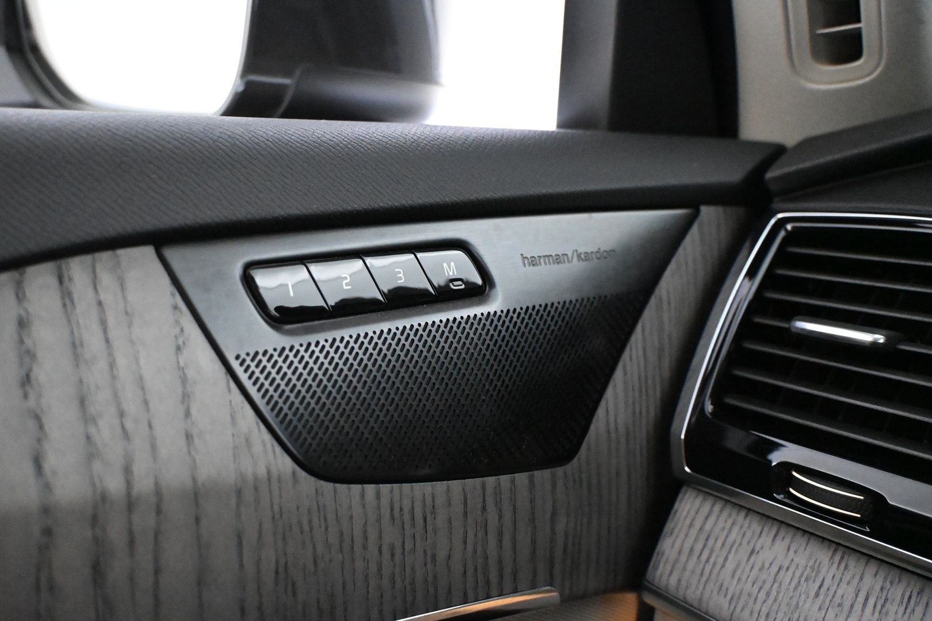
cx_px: 466
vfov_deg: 40.0
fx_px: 854
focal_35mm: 33
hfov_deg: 57.2
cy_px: 310
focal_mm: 22
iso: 10000
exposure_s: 1/60
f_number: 4
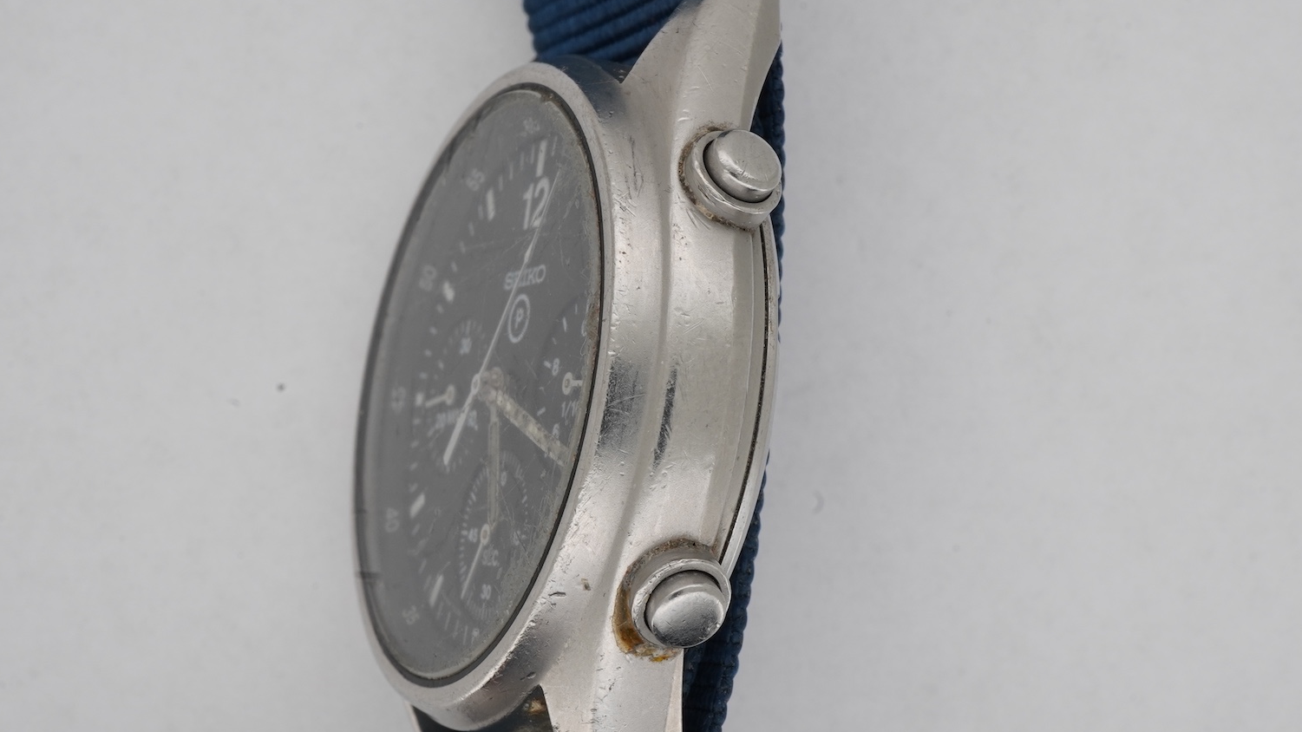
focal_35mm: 53
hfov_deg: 39.2
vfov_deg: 22.6
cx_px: 672
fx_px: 1830
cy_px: 385
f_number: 22
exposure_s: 1/125
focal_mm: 30
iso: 320
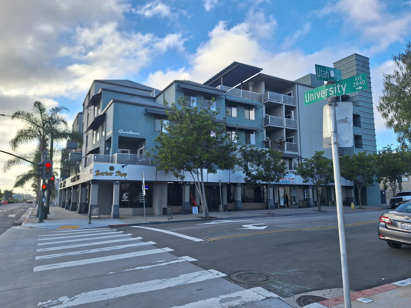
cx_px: 206
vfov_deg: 58.9
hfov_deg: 73.9
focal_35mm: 23
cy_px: 154
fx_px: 273
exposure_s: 1/997
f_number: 1.8
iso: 40
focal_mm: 5.54
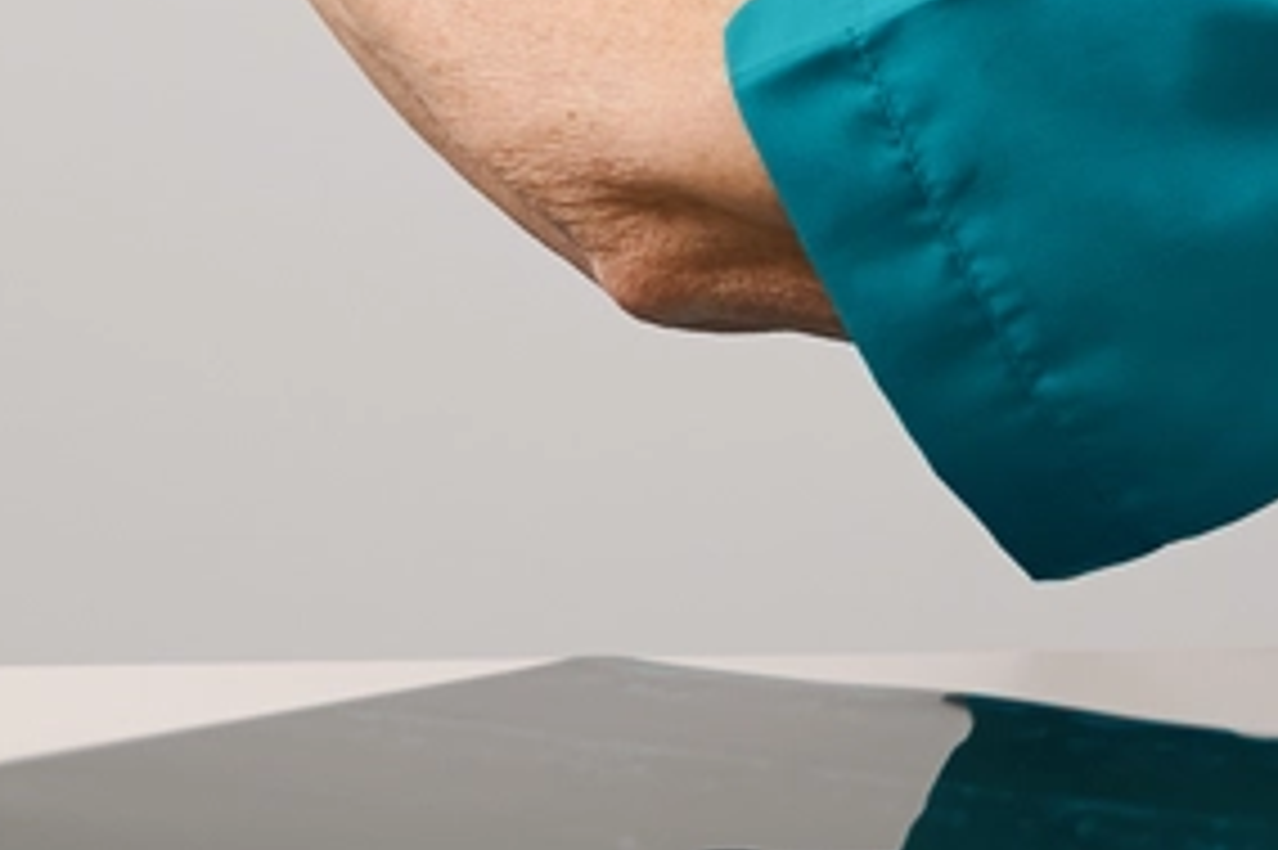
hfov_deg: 11.0
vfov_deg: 7.1
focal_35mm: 187
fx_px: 6627
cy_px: -672
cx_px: 328
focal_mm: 41.4
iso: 640
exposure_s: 1/250
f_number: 2.8
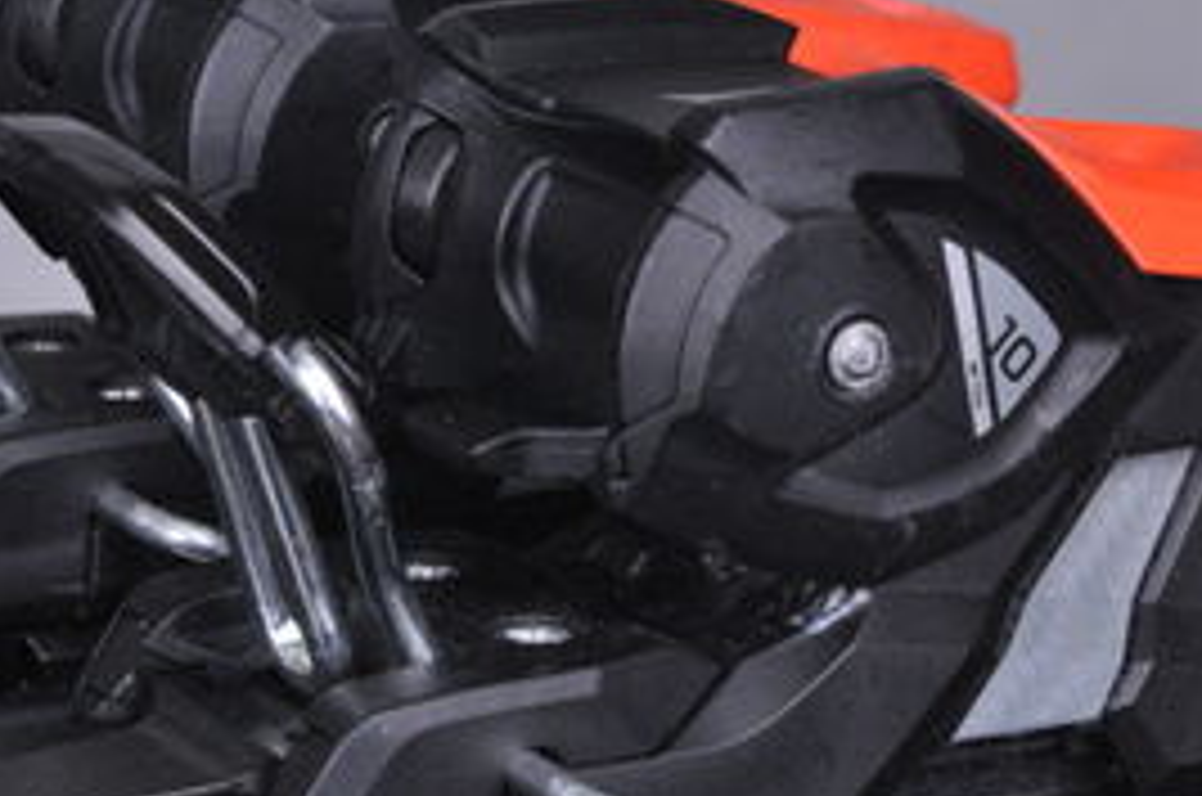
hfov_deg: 11.6
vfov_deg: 7.7
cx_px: 500
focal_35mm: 177
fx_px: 5899
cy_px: 483
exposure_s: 1/125
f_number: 9.5
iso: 3200
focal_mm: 70
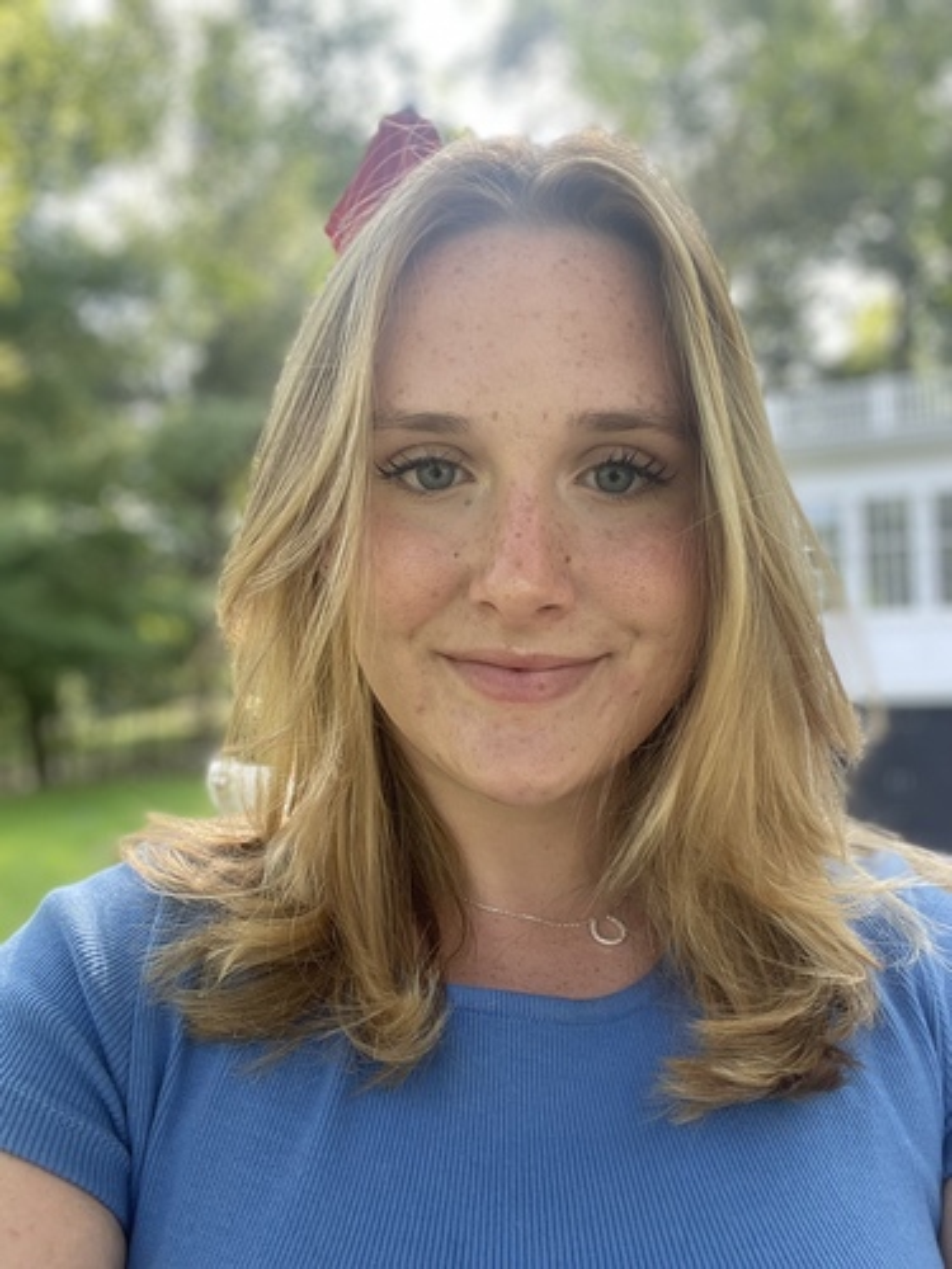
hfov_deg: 46.8
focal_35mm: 30
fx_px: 1100
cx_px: 476
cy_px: 634
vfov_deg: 60.0
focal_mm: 2.71
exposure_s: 1/121
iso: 64
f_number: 2.2
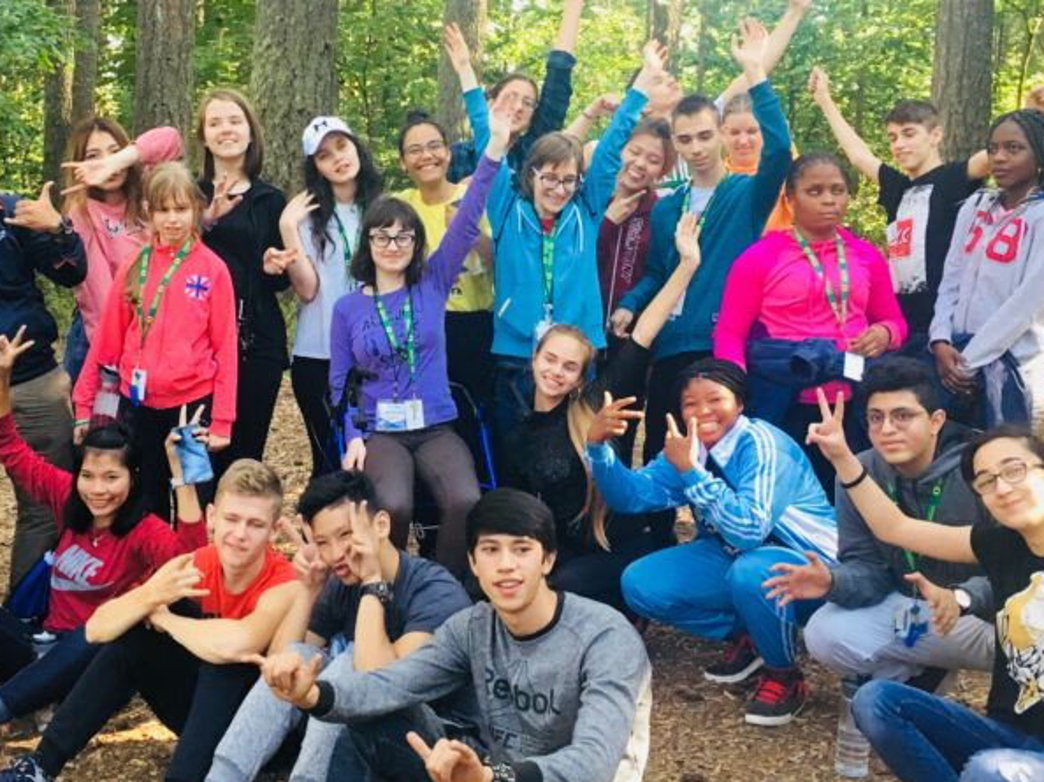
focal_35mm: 50
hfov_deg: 37.9
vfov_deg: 29.0
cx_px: 381
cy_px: 323
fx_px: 1507
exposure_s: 1/30
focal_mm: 4.15
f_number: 2.2
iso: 40
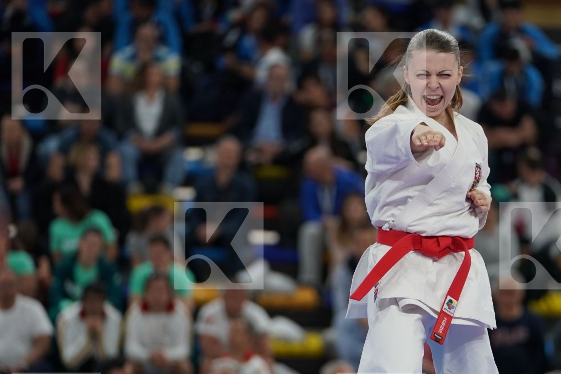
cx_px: 382
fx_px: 4222
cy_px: 246
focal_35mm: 271
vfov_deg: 5.1
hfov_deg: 7.6
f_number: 2.8
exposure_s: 1/500
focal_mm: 176
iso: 800
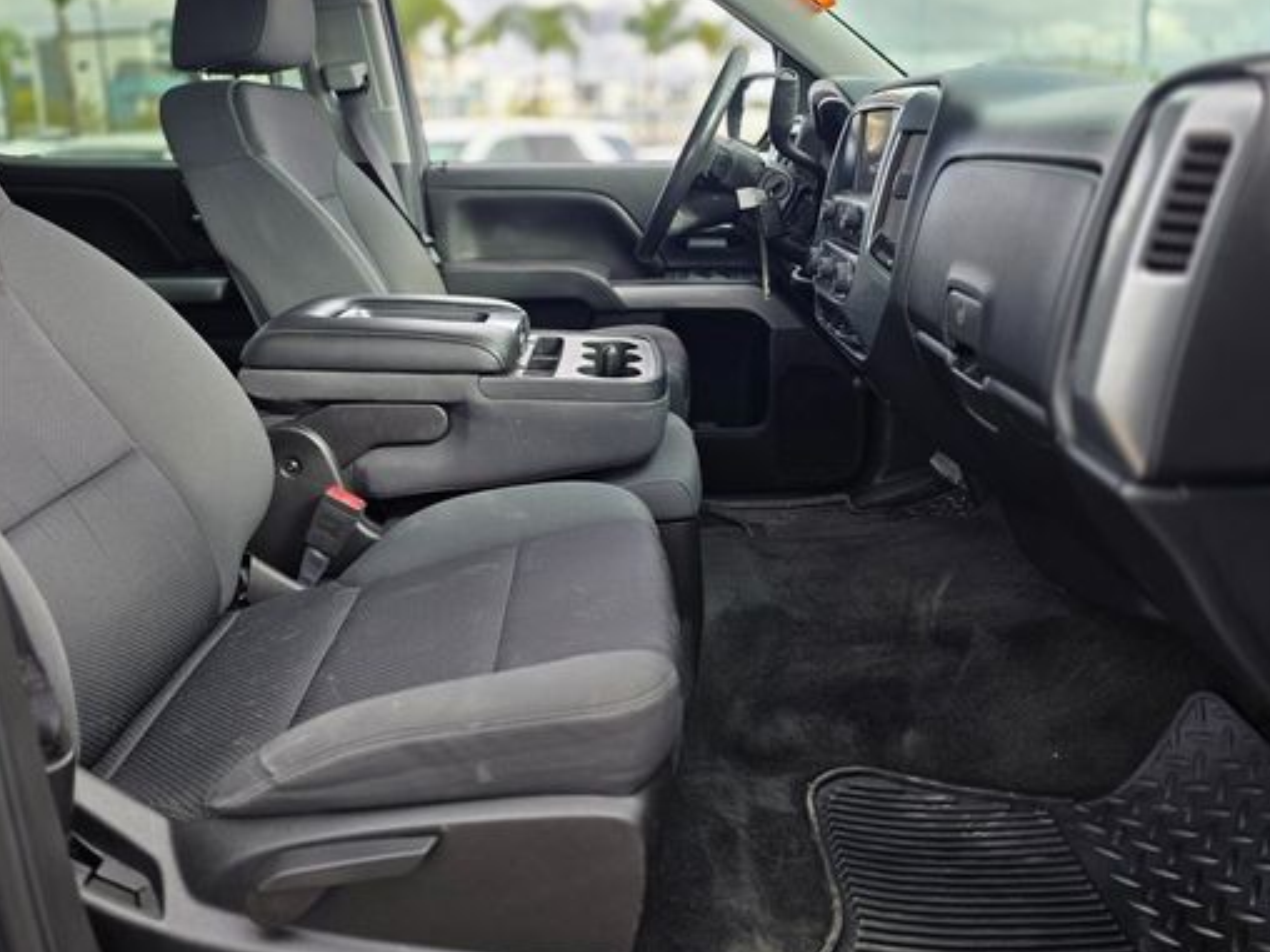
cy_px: 380
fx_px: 1064
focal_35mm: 29
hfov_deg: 61.7
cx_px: 630
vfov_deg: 47.9
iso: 50
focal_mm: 6.3
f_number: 1.7
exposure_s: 1/359
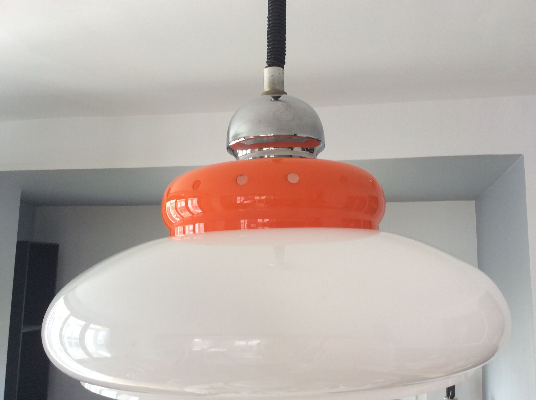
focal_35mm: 32
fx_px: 495
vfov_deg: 44.1
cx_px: 268
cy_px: 200
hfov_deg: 56.9
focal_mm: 3.3
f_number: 2.4
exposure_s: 1/33
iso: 32
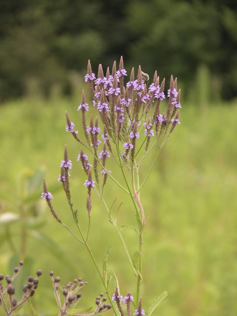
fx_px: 1607
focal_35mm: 176
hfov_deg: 8.4
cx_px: 118
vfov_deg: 11.2
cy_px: 158
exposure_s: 1/402
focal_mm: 44.7
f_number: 4
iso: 100
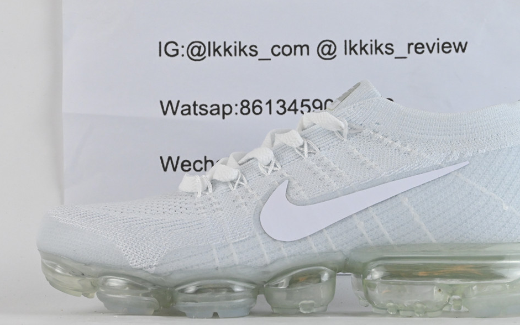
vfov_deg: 16.7
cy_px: 175
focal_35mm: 78
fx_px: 1105
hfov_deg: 26.4
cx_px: 313
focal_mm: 40
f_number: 10
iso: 1000
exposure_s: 1/125
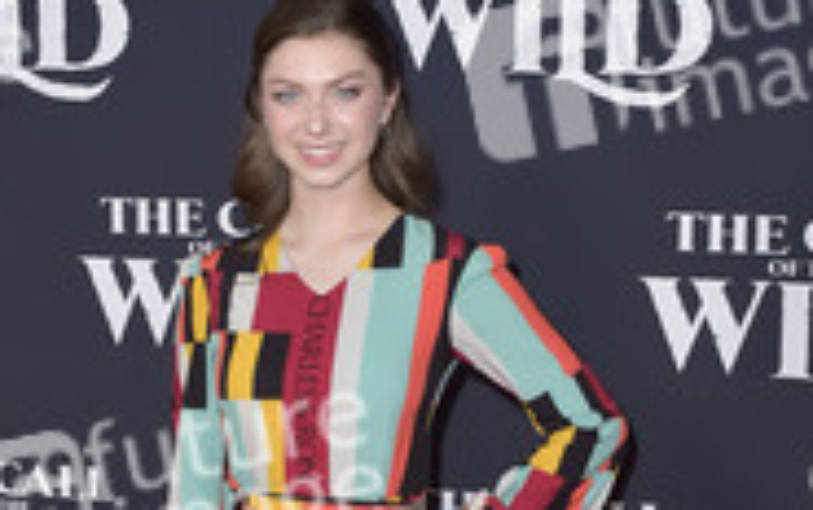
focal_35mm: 77
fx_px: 1708
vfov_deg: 15.9
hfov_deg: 26.7
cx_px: 288
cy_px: 717
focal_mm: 35
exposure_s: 1/250
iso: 320
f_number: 7.1
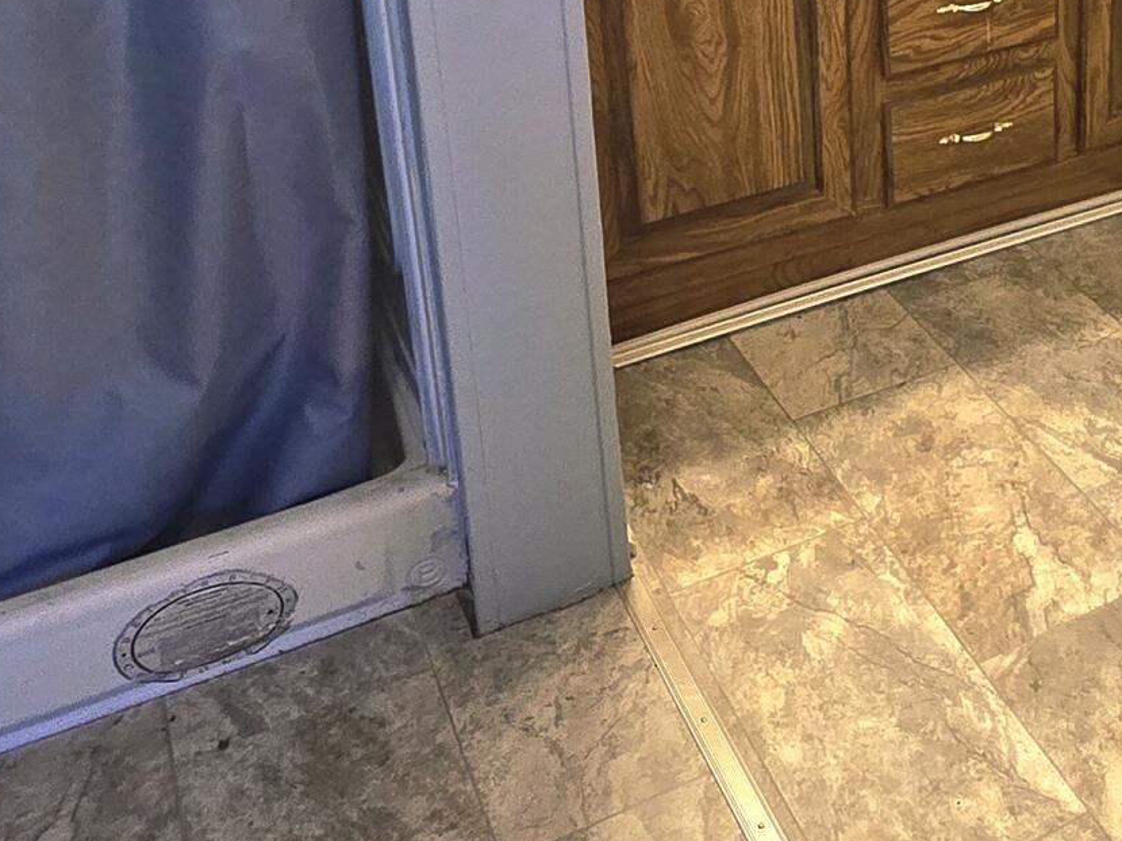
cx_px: 1058
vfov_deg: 28.2
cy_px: -76
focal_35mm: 47
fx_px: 1523
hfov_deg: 37.2
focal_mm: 2.2
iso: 200
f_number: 2.2
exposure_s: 1/60.2
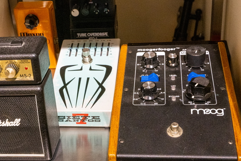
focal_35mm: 60
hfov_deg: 33.5
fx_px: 399
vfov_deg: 22.7
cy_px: 99
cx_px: 94
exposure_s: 1/30
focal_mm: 31
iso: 6400
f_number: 9
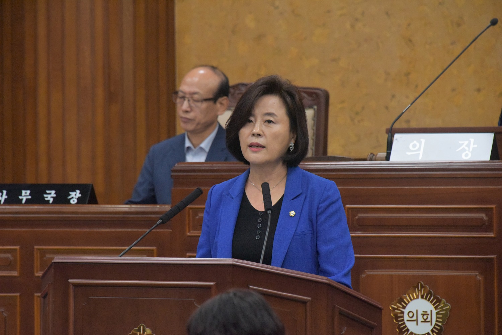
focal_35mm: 300
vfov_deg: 4.6
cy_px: 168
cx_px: 251
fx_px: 4184
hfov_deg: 6.9
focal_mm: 300
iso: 9000
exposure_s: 1/320
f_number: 9
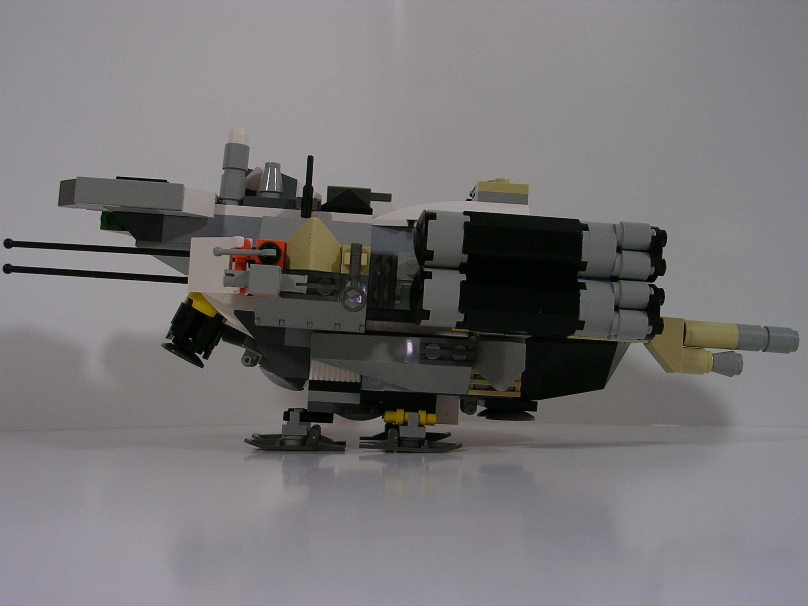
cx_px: 404
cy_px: 303
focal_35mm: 43
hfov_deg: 43.9
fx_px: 1004
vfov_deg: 33.6
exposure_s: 1/30
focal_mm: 6.6
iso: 50
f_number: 3
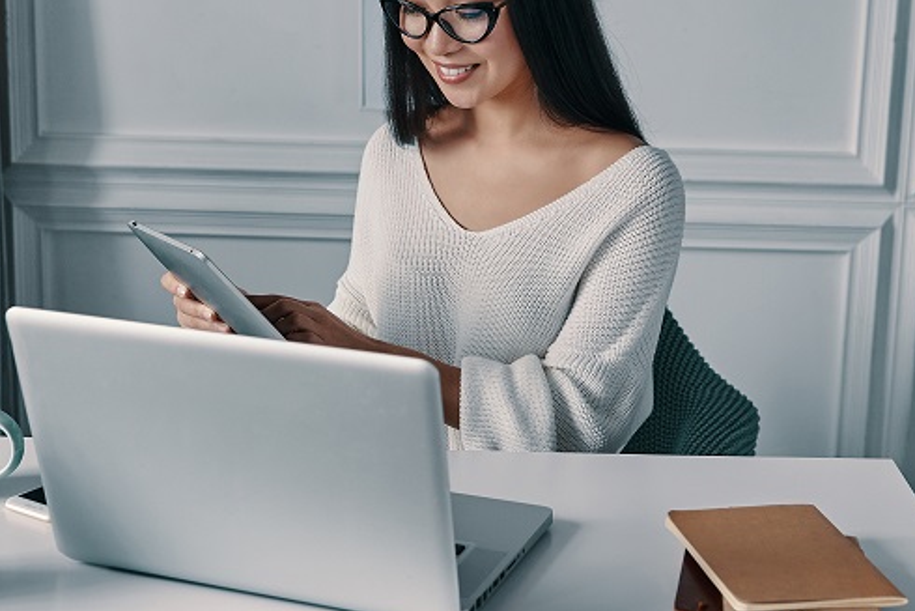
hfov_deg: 28.4
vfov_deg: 19.2
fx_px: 1805
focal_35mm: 71
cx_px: 405
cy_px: 259
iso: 400
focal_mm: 35
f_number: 3.2
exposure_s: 1/100
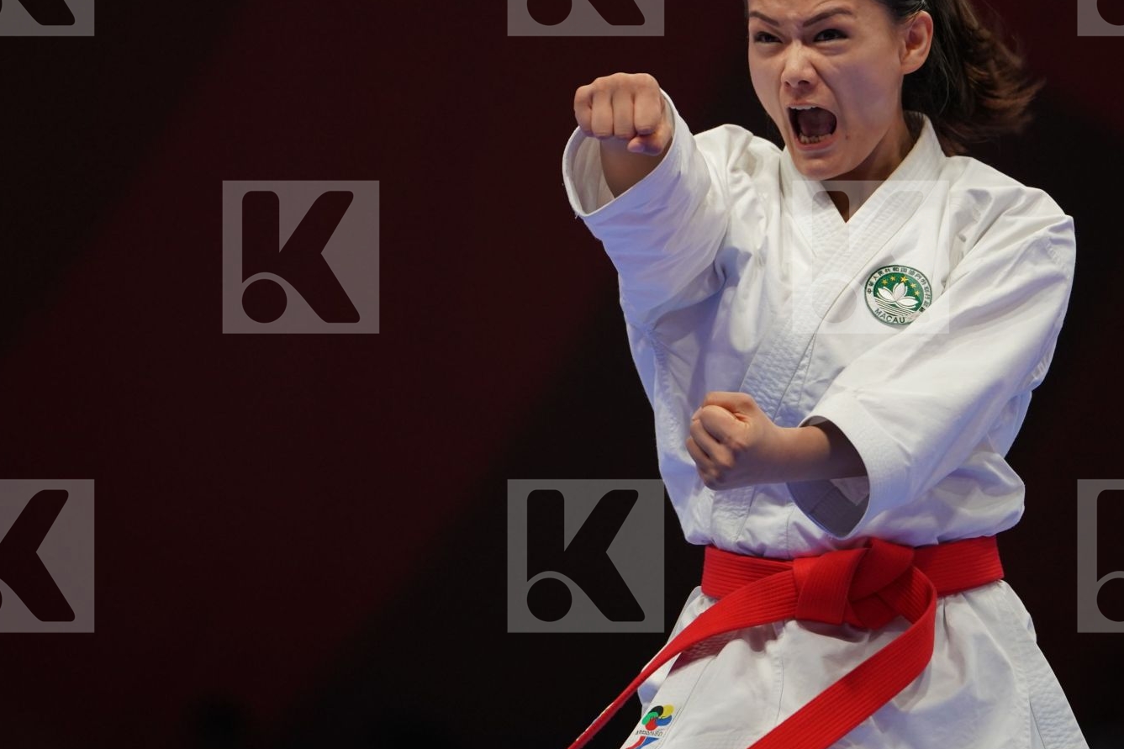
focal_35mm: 377
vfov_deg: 3.6
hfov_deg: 5.5
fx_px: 11769
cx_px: 586
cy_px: 257
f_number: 4
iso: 1600
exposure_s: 1/500
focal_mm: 280
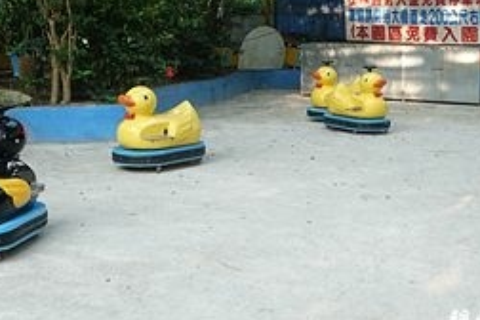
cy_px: 39
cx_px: 286
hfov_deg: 32.3
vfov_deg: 21.5
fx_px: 827
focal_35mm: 62
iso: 125
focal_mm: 9
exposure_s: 1/80
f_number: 2.8
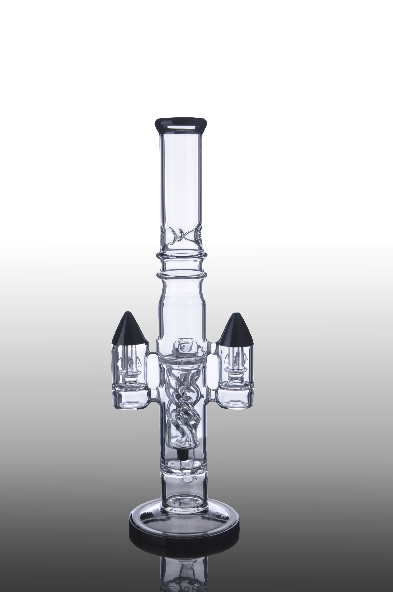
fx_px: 936
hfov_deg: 23.7
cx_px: 196
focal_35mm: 57
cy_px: 296
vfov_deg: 35.1
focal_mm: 38
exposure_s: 1/125
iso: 160
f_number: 11
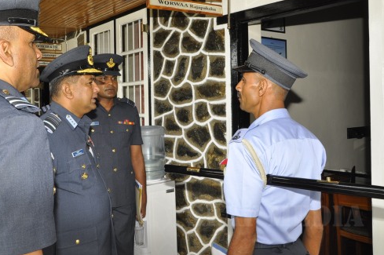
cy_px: 100
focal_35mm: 39
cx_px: 155
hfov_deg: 49.7
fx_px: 411
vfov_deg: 34.3
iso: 500
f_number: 11
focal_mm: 21
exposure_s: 1/100
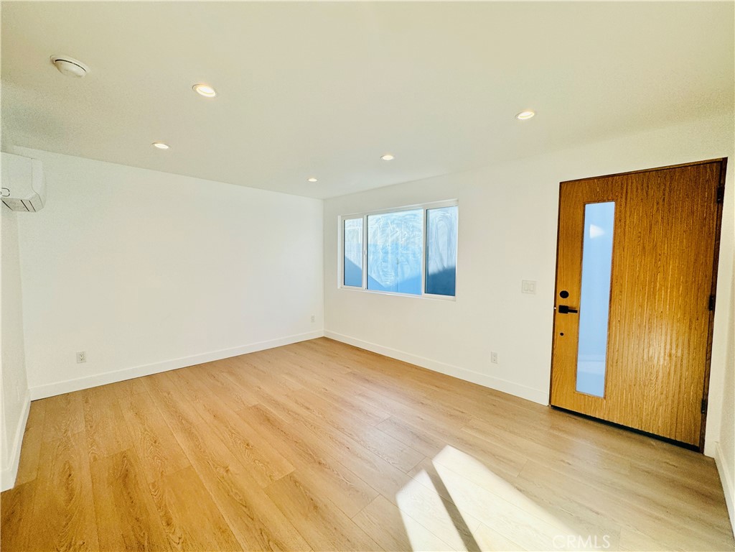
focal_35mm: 14
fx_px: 297
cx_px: 368
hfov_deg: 102.1
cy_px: 276
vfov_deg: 85.7
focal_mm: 2.22
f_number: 2.2
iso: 40
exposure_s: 1/221
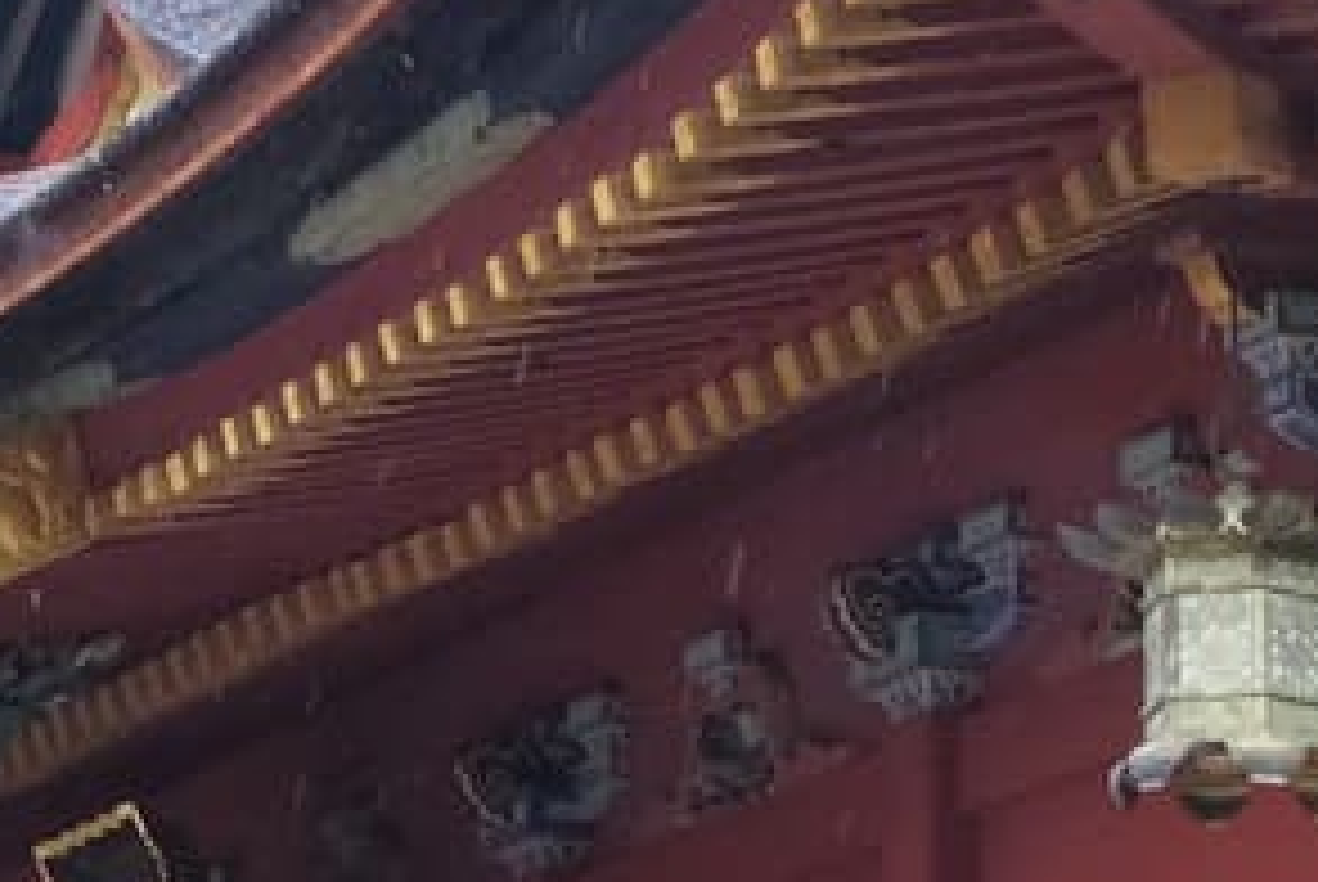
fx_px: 5937
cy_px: 1098
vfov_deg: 8.4
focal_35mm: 162
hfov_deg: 12.7
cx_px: 882
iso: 1600
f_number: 8
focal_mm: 22.3
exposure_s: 1/200
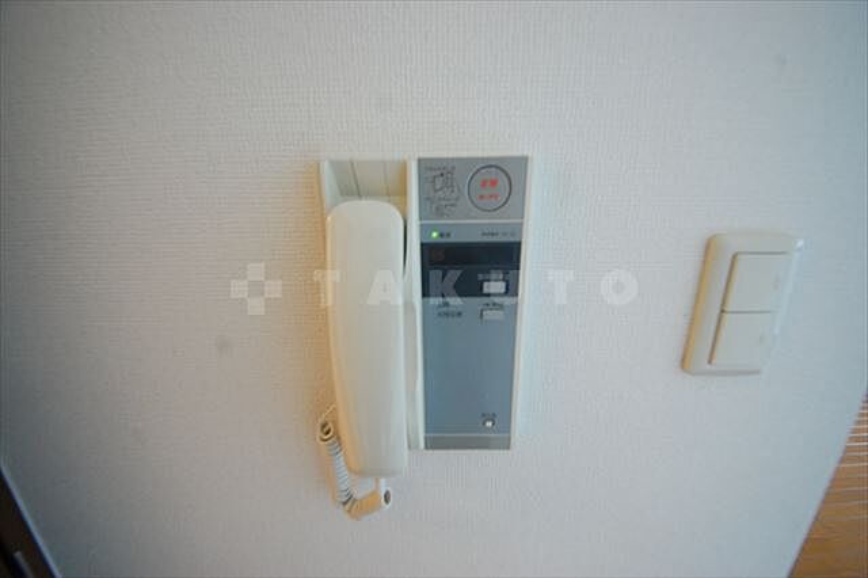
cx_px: 434
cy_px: 289
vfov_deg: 89.9
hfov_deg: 112.6
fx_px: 289
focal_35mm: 12
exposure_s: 1/13
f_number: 4.5
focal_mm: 8
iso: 800
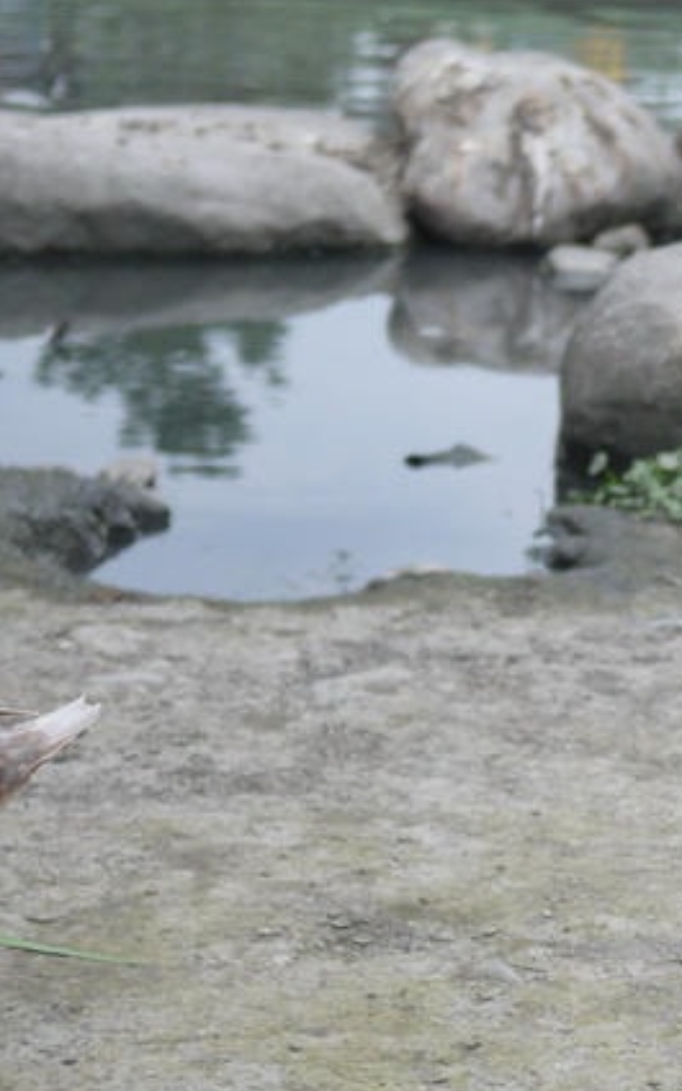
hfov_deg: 10.5
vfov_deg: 17.4
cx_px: 1089
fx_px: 3569
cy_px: 574
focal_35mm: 120
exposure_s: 1/1000
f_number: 2
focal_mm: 20
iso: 160
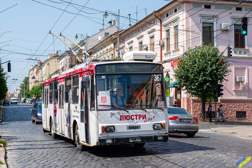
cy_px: 84
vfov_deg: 27.0
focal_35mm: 50
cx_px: 126
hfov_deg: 39.6
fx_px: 350
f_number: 4
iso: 160
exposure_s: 1/800
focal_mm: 50
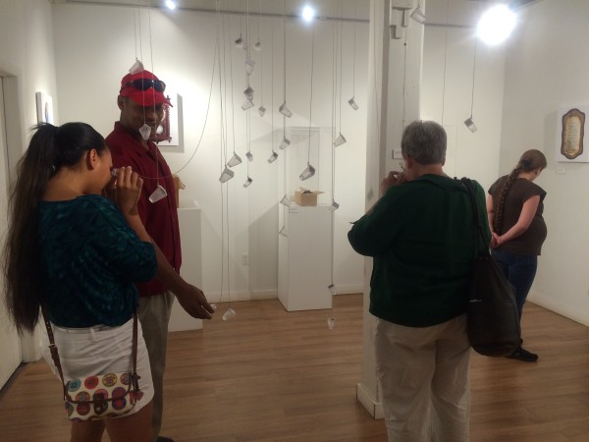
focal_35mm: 29
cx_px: 294
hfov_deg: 61.7
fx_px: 493
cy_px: 221
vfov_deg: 48.2
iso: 50
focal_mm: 4.15
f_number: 2.2
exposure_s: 1/30
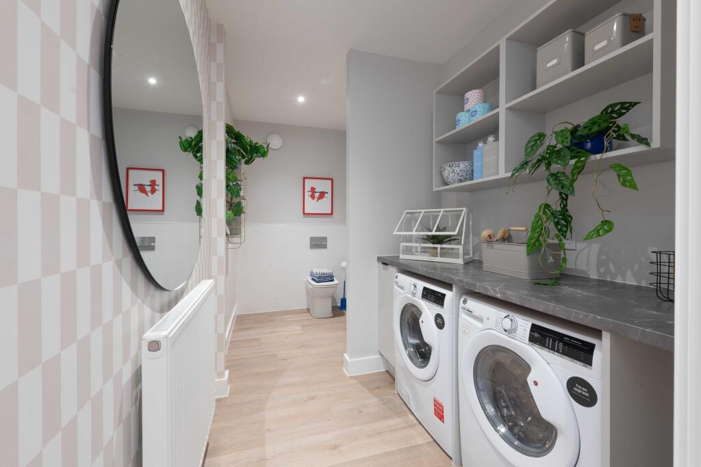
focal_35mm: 14
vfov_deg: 81.2
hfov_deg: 104.2
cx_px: 350
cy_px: 234
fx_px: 273
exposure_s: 1.6
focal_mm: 14
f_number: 11
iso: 64
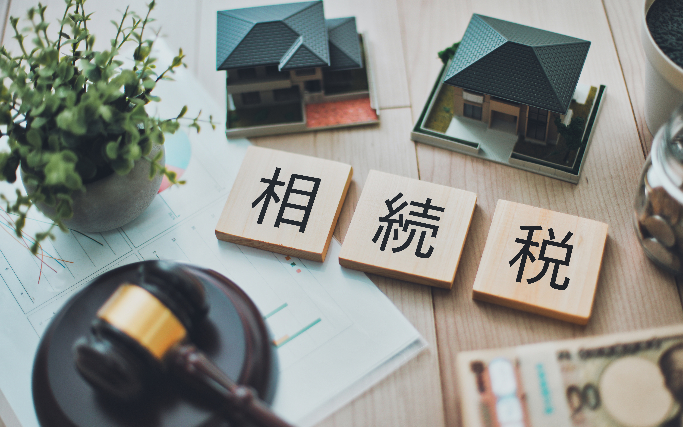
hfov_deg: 37.5
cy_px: 220
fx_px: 1005
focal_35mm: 54
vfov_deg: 24.0
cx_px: 354
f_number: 1.6
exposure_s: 1/250
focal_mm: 50
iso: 100
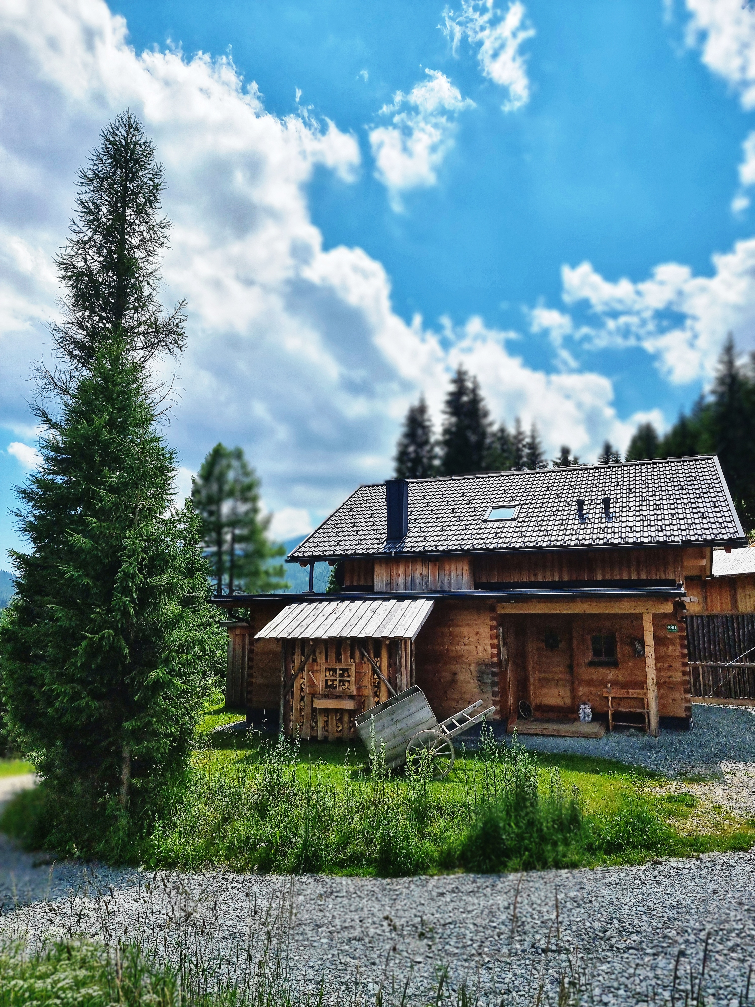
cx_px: 378
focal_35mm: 24
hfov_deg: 56.8
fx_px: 698
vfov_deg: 71.6
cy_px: 504
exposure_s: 1/2500
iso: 50
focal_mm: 6.7
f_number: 1.8
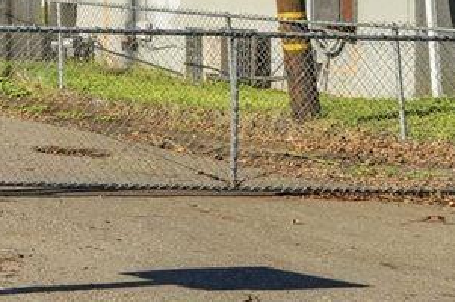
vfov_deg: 12.2
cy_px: -91
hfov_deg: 12.4
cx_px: -780
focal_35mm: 109
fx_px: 1376
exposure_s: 1/2000
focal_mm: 16
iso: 400
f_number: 8
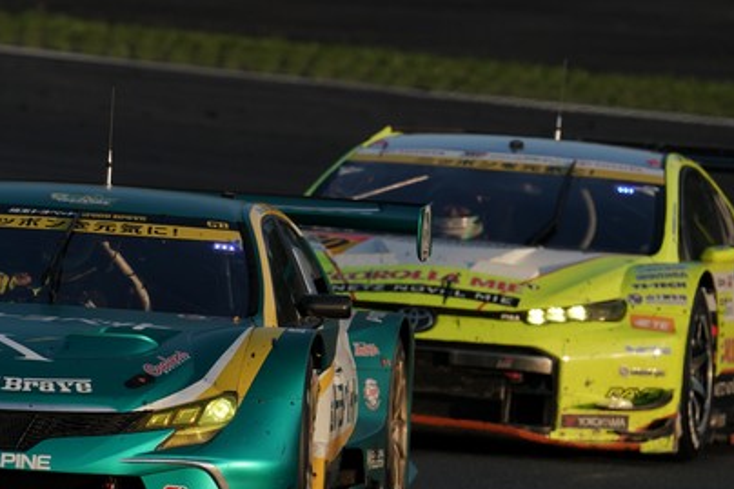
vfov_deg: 1.3
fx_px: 21786
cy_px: 345
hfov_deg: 1.9
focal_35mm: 1069
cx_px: 273
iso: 200
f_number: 7.1
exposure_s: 1/800
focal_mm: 600
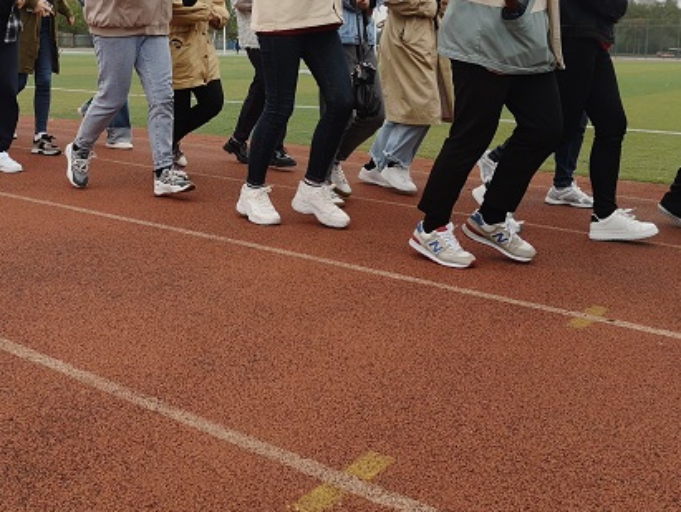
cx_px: 249
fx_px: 827
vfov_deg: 33.7
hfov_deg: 44.3
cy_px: 126
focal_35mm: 42
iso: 100
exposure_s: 1/900
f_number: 1.8
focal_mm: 3.95
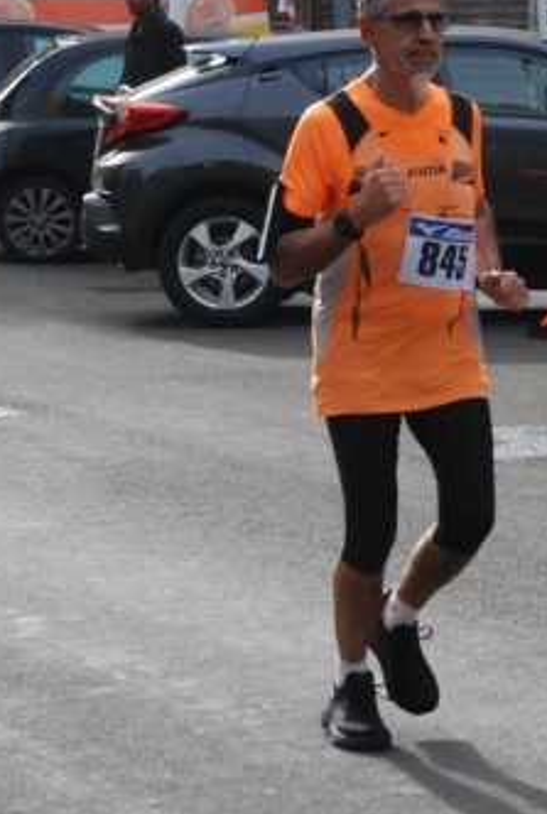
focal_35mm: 168
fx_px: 3809
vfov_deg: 12.2
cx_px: 462
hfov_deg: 8.2
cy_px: 395
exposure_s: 1/1250
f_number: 5.3
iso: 1000
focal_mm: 62
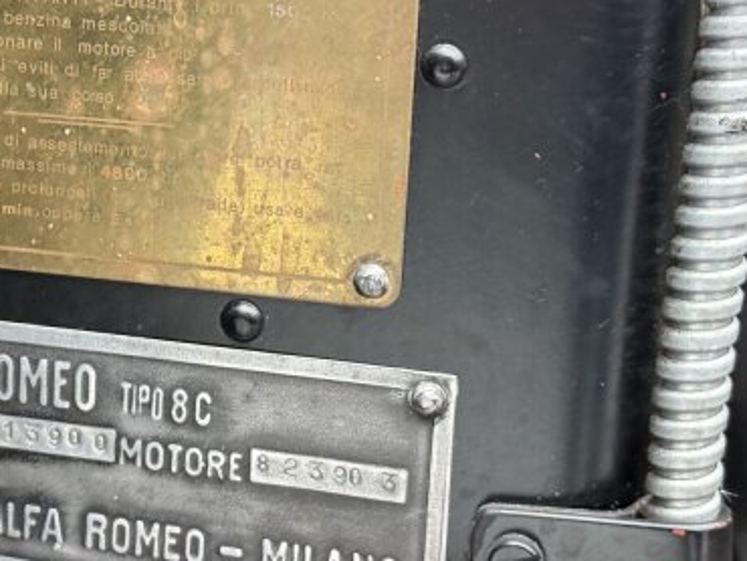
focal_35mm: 83
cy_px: 238
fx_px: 1792
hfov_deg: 23.2
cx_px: 164
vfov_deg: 17.8
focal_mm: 6.76
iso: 500
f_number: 1.78
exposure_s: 1/33
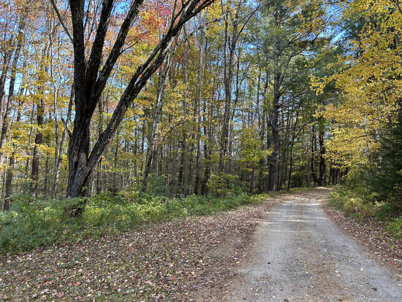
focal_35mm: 26
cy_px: 151
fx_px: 302
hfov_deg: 67.3
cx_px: 201
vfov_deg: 53.1
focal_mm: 5.7
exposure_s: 1/175
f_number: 1.5
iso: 40
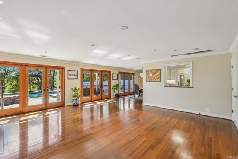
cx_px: 119
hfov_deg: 96.7
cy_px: 80
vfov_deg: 73.8
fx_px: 106
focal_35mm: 16
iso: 400
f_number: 8
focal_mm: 16
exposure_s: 1/30
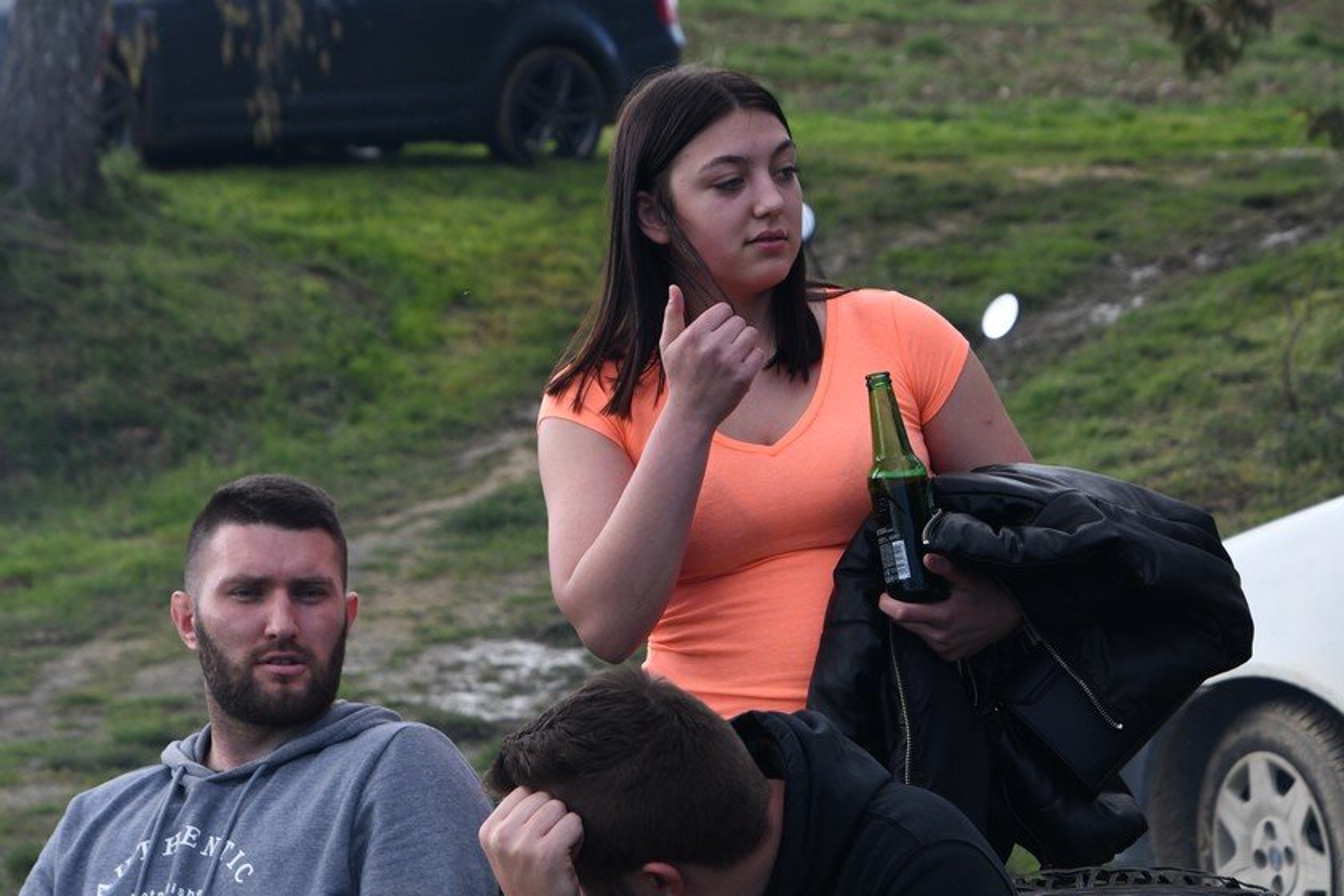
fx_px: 6495
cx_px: 672
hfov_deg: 11.8
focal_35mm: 174
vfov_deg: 7.9
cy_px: 448
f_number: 8
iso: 1250
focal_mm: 116
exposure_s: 1/1000
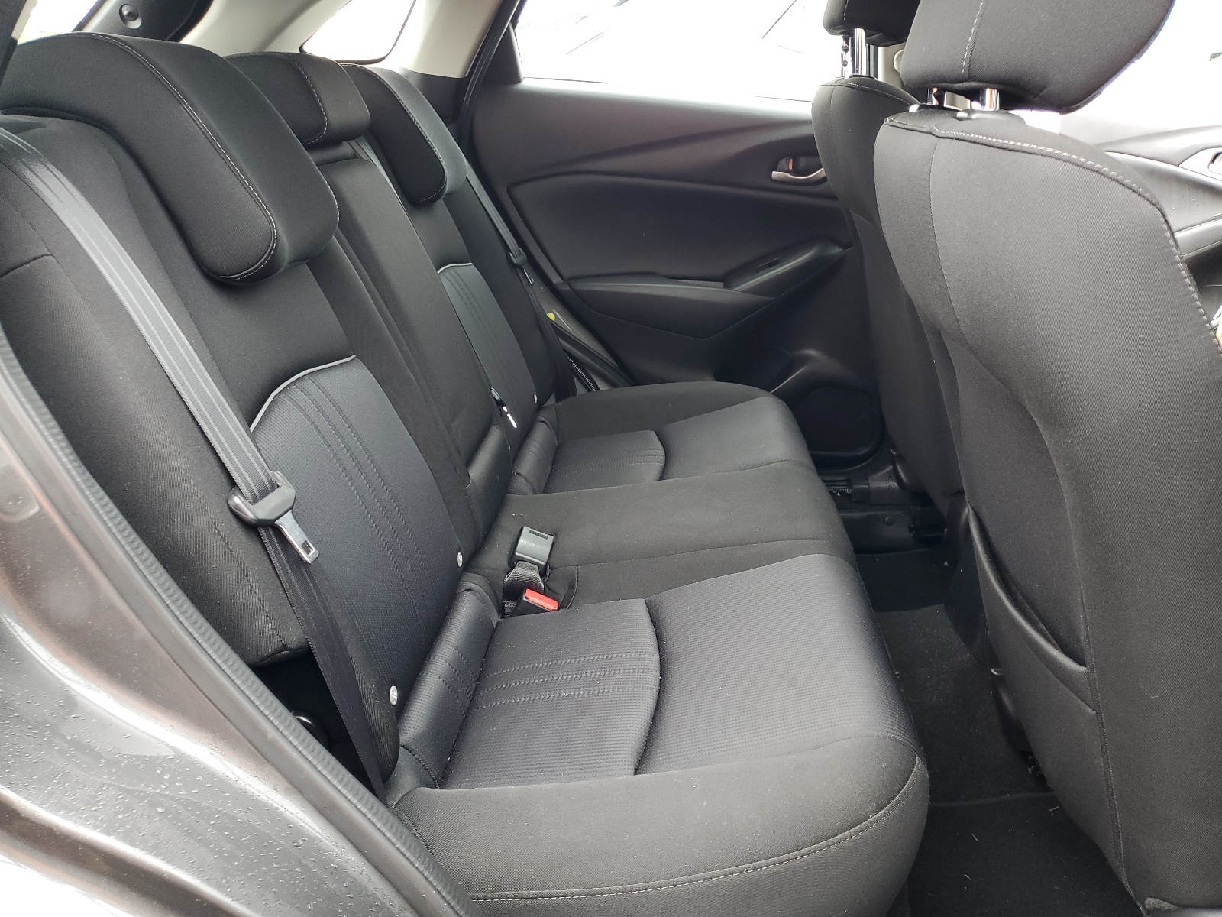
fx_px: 918
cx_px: 611
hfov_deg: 67.3
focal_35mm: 26
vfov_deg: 53.1
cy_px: 458
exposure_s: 1/60.2
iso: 83
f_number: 1.5
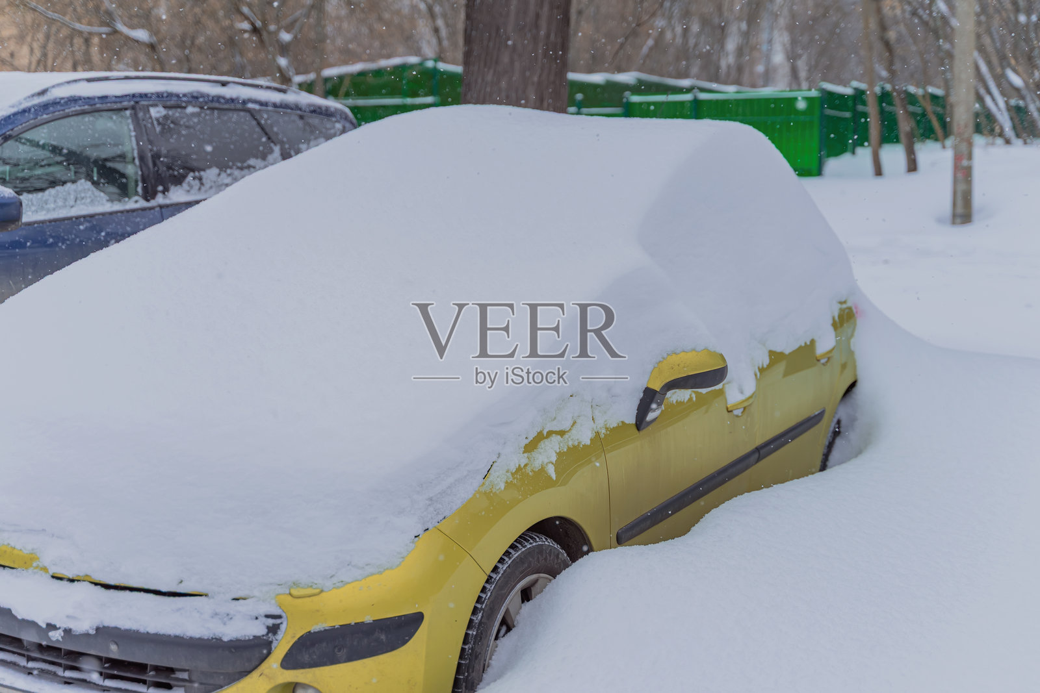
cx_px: 520
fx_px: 1444
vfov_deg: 27.0
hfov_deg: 39.6
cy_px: 346
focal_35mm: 50
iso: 100
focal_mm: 50
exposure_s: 1/800
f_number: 2.8
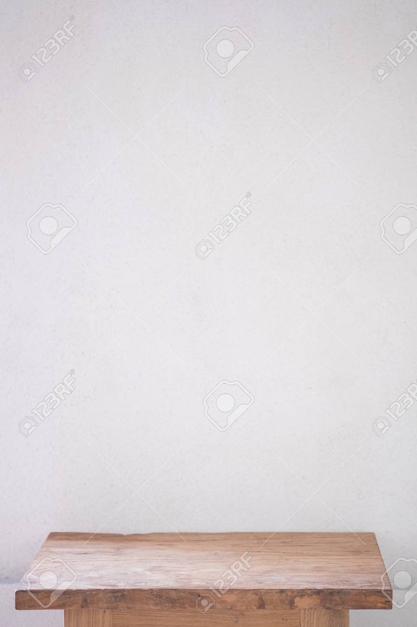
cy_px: 314
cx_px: 208
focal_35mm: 90
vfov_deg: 22.6
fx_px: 1564
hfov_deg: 15.2
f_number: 2.8
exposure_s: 1/50
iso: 800
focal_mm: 60
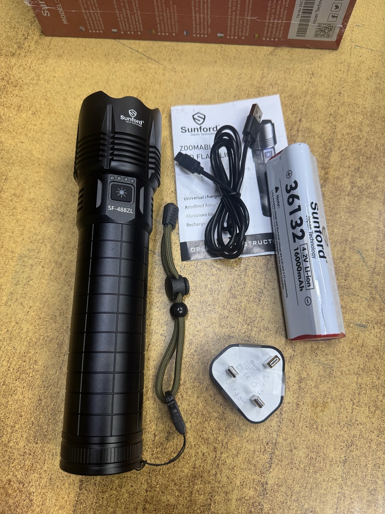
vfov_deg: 71.6
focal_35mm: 24
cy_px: 257
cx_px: 192
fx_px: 356
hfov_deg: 56.8
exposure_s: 1/100
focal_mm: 6.76
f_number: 1.78
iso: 125
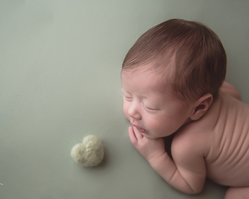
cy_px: 98
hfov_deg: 49.1
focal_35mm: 37
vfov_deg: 40.1
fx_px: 273
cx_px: 117
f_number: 2.8
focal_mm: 32
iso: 100
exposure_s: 1/160
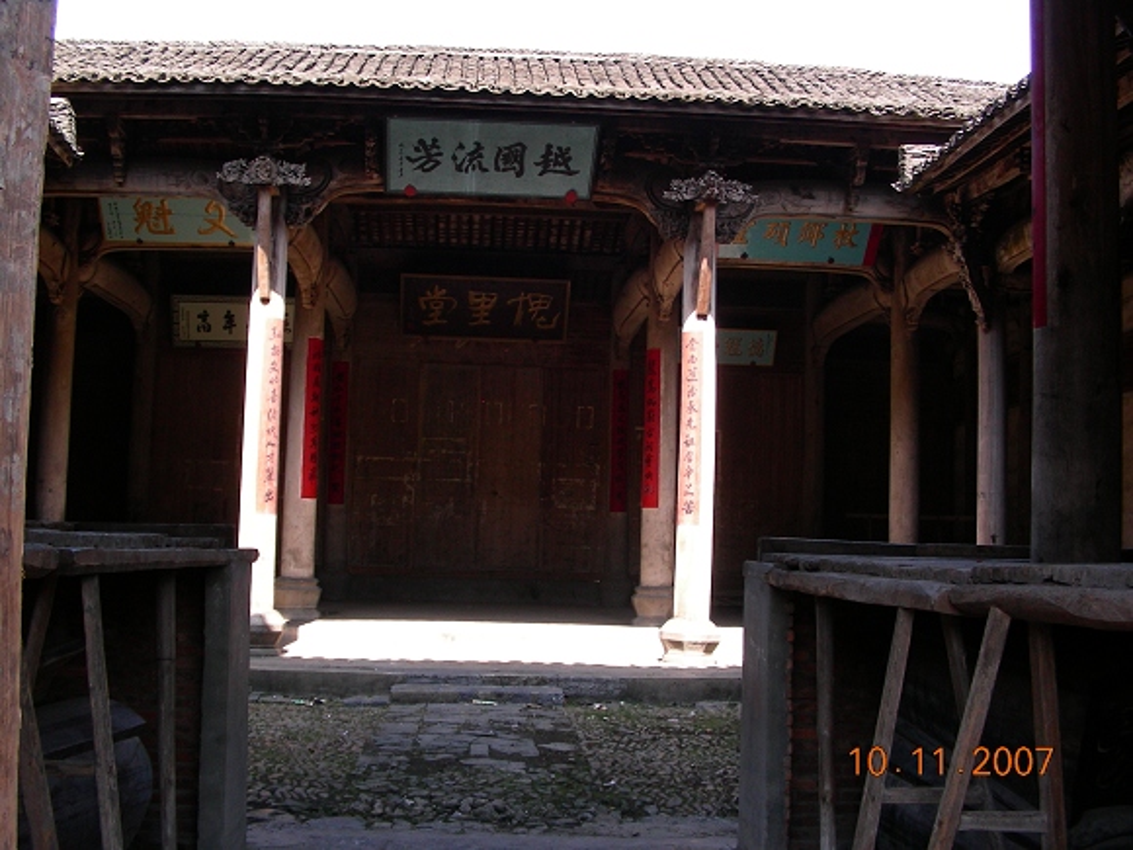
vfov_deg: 37.7
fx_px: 1244
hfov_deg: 49.0
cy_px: 425
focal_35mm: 38
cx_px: 566
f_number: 3.5
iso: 50
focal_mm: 6.3
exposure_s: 1/119
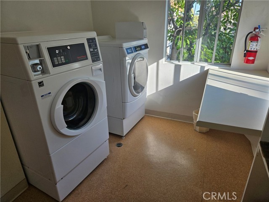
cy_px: 101
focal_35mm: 23
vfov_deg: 58.9
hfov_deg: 73.9
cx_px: 134
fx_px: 179
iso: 80
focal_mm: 5.4
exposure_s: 1/626
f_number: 1.8
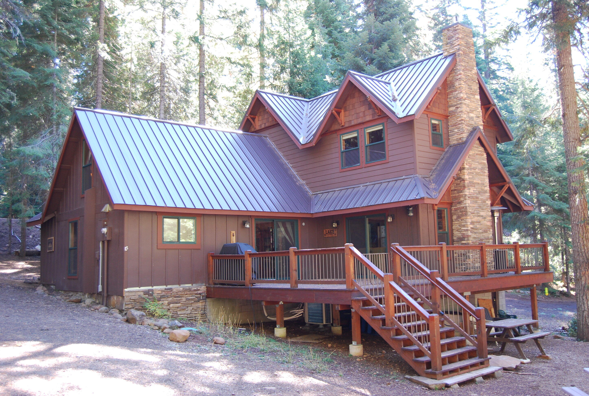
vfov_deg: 38.5
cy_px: 198
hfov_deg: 55.0
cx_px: 294
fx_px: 566
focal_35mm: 34
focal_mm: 23
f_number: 3.8
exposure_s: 1/30
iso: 280
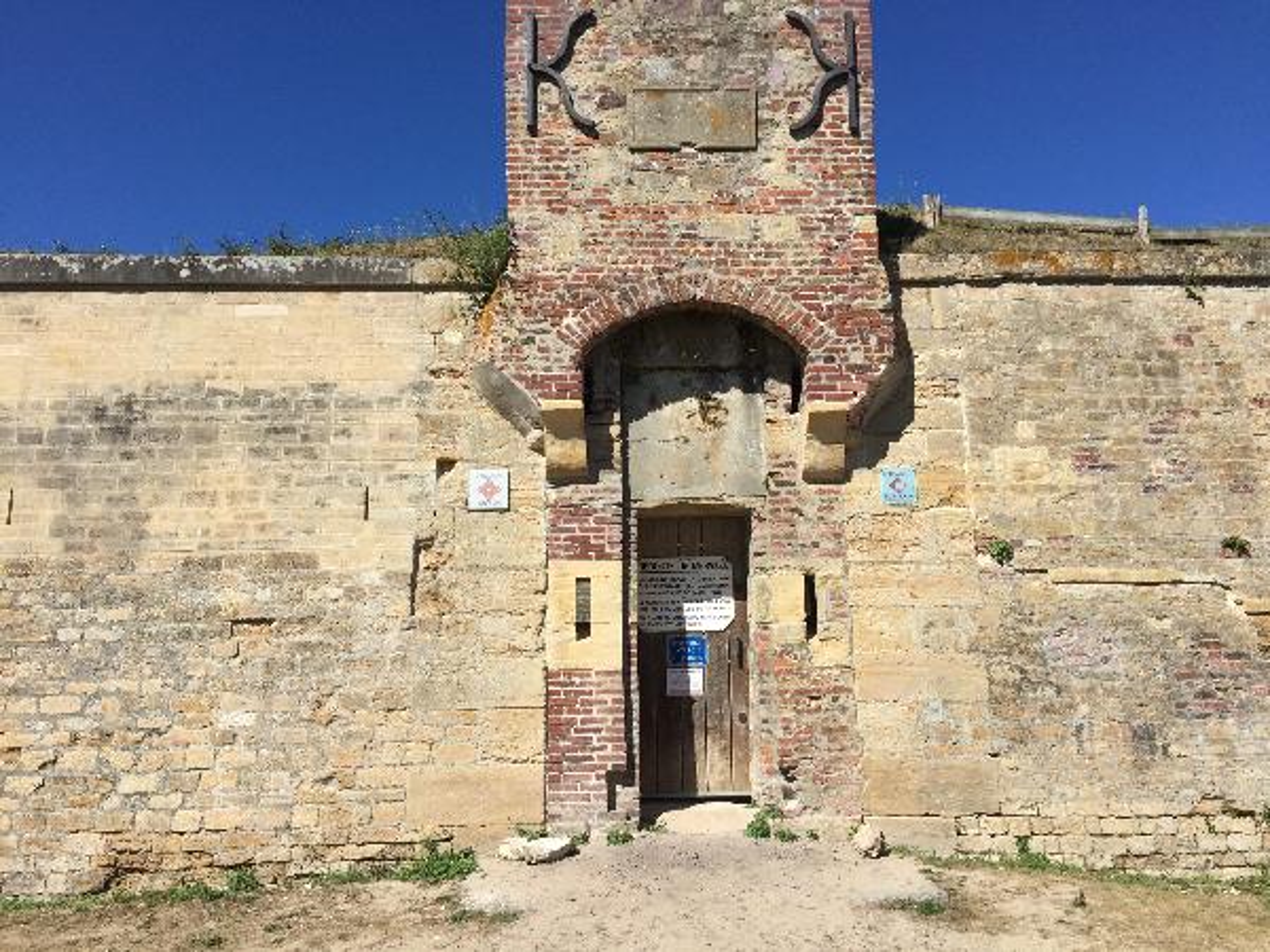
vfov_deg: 48.2
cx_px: 635
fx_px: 1064
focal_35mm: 29
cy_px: 476
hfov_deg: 61.7
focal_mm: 4.15
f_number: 2.2
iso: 32
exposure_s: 1/2825
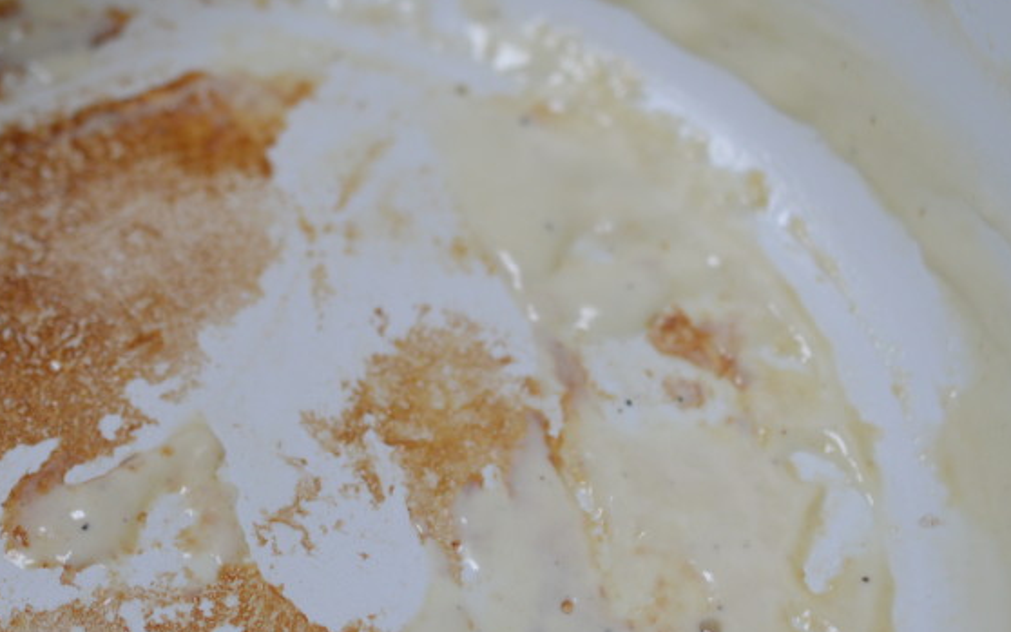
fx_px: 3087
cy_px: 330
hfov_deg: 18.5
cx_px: 265
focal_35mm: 112
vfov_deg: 11.7
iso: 400
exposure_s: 1/60
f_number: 3.5
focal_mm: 40
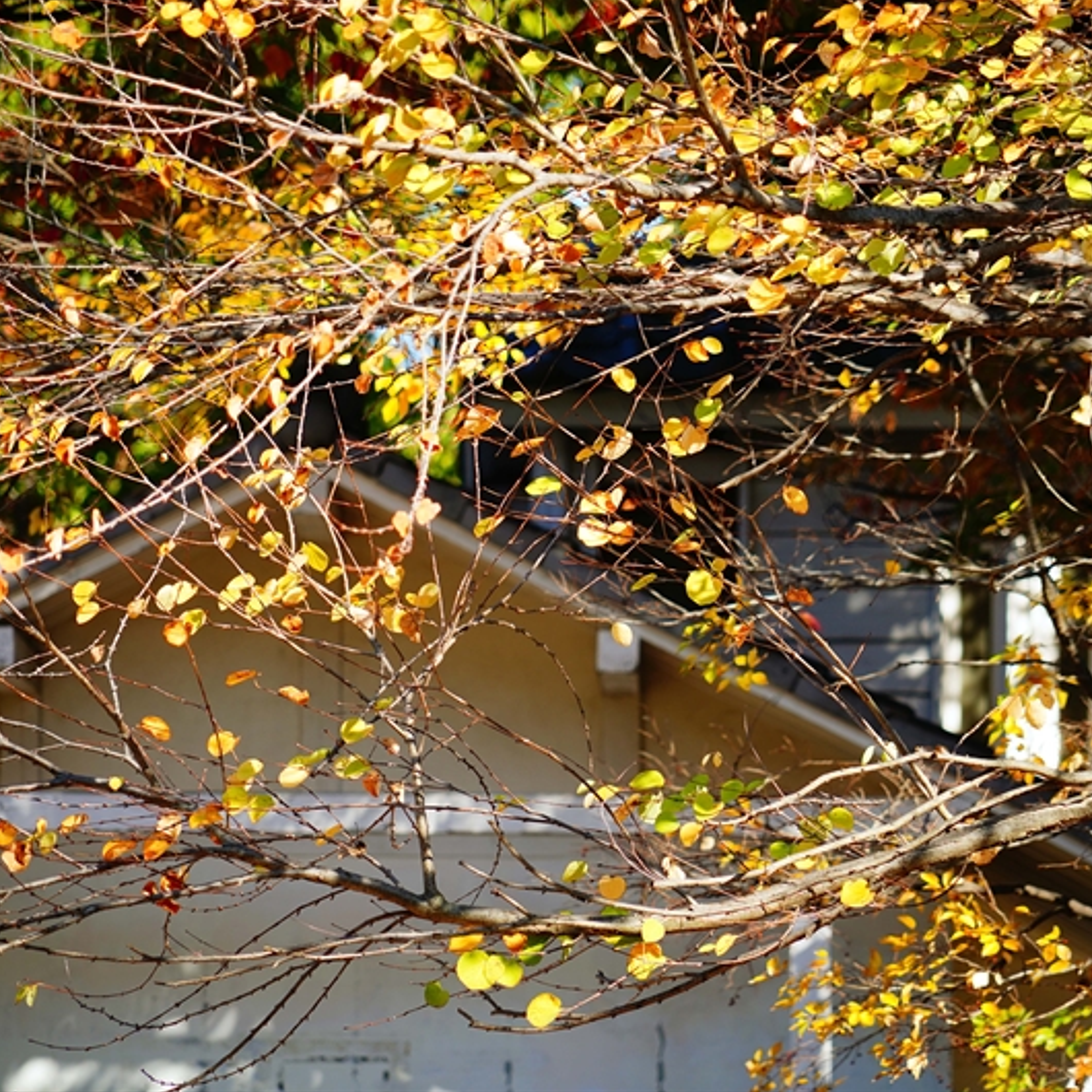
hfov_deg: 5.7
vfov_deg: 5.7
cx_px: 593
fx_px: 10993
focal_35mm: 308
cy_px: 545
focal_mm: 240
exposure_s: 1/250
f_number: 6.3
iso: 160
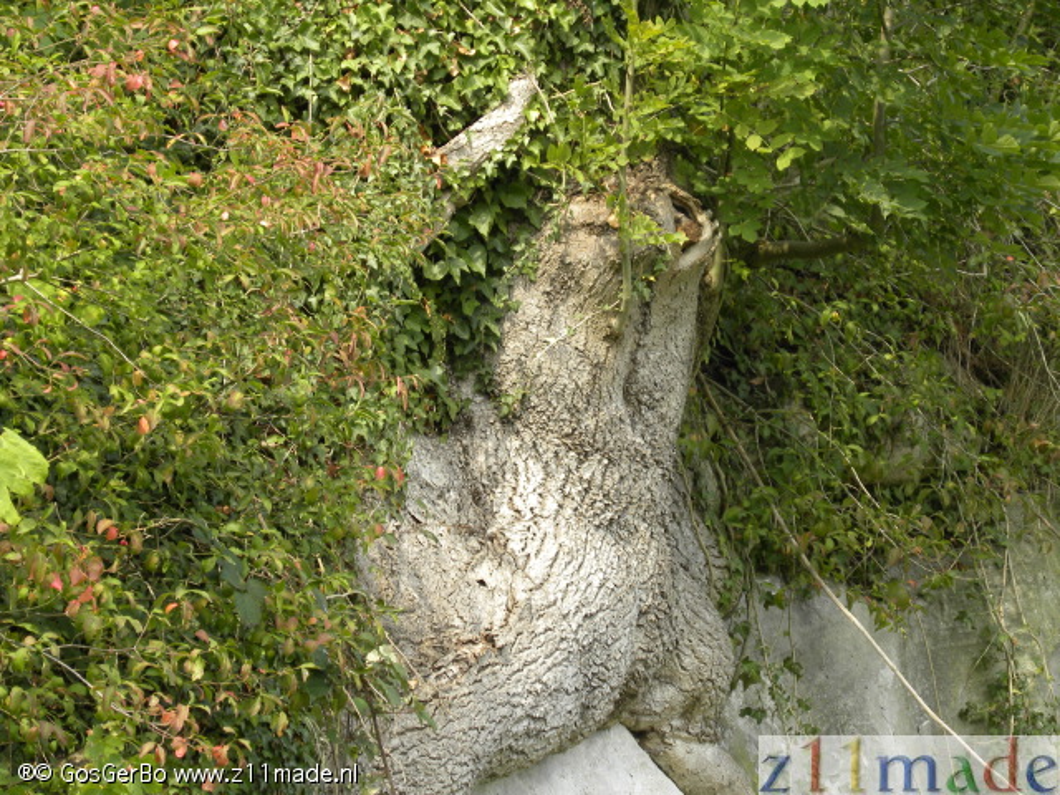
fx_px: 6492
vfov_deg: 7.0
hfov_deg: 9.3
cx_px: 530
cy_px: 398
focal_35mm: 212
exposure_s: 1/110
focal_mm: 37.7
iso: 64
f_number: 4.5
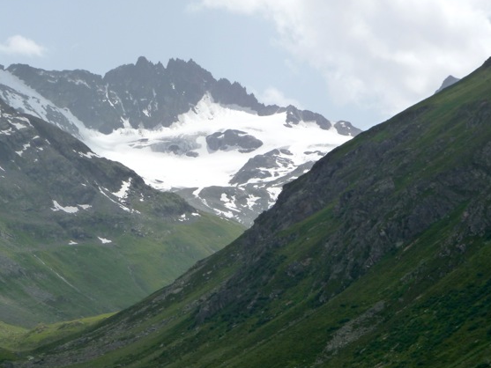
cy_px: 209
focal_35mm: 162
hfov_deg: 12.2
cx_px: 233
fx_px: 2298
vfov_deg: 9.2
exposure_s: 1/800
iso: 160
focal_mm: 24.1
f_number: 4.8
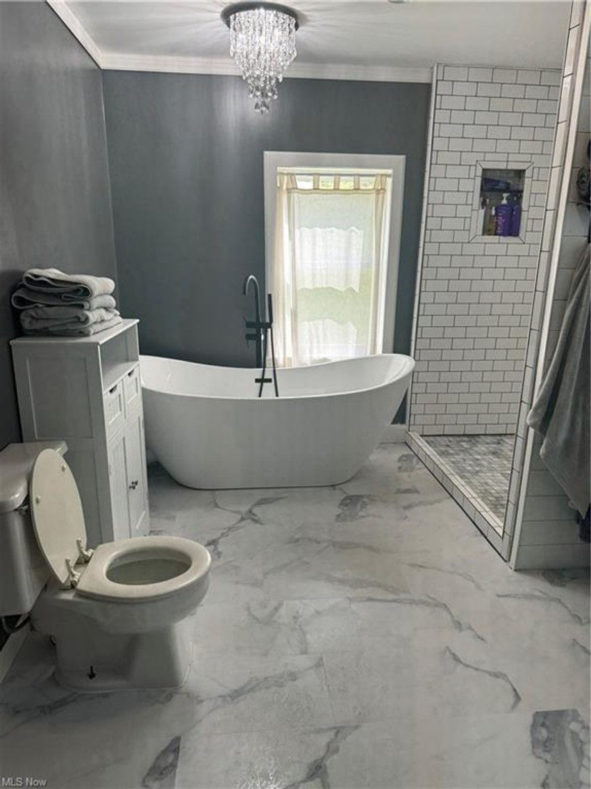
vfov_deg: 71.6
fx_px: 546
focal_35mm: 24
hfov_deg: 56.8
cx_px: 296
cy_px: 394
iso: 125
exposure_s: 1/120
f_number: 1.78
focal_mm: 6.76
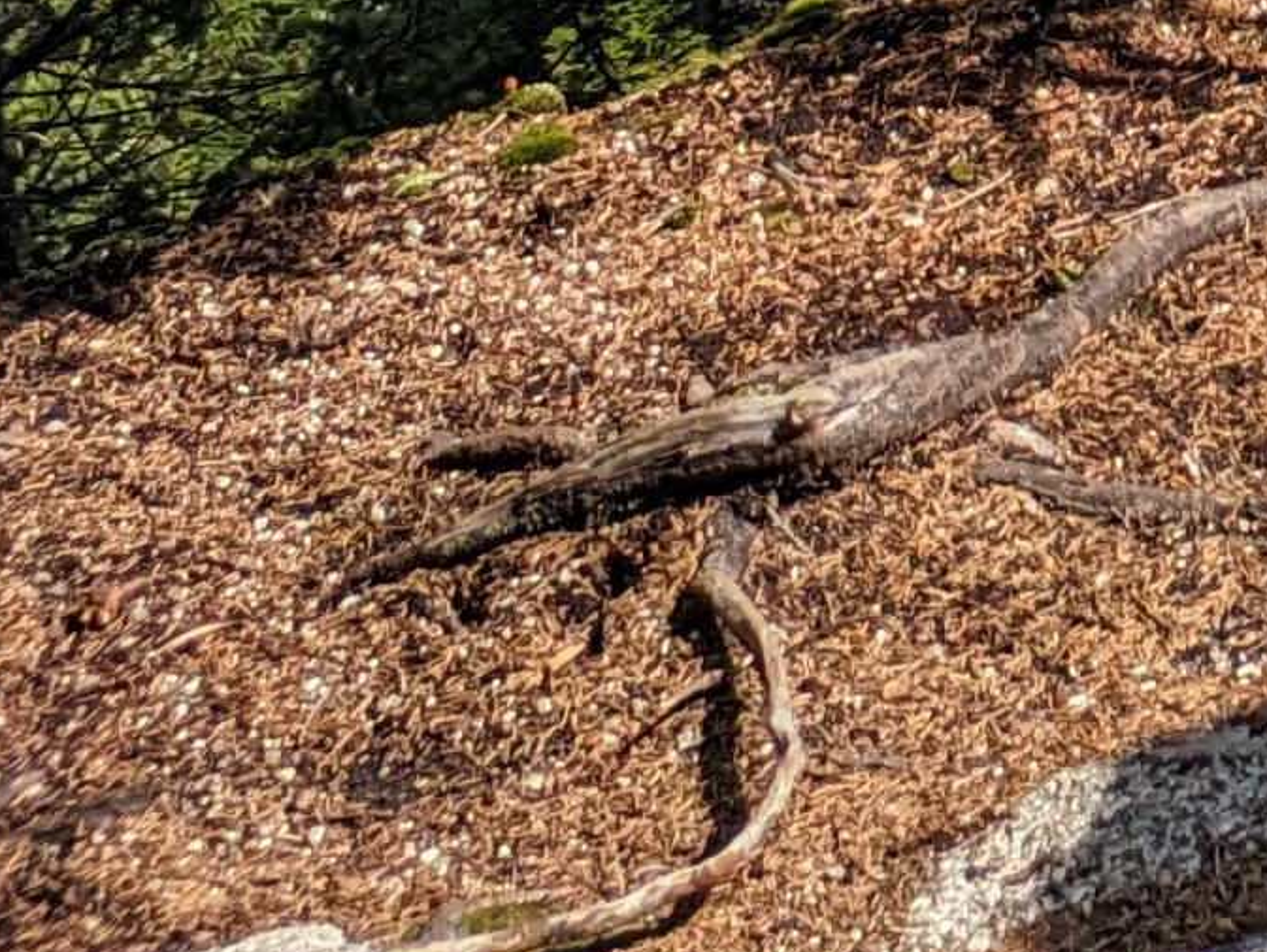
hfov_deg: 8.7
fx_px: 6300
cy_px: -2204
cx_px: 4218
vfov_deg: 7.3
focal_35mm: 172
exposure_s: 1/1919
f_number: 1.89
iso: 43
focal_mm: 5.43
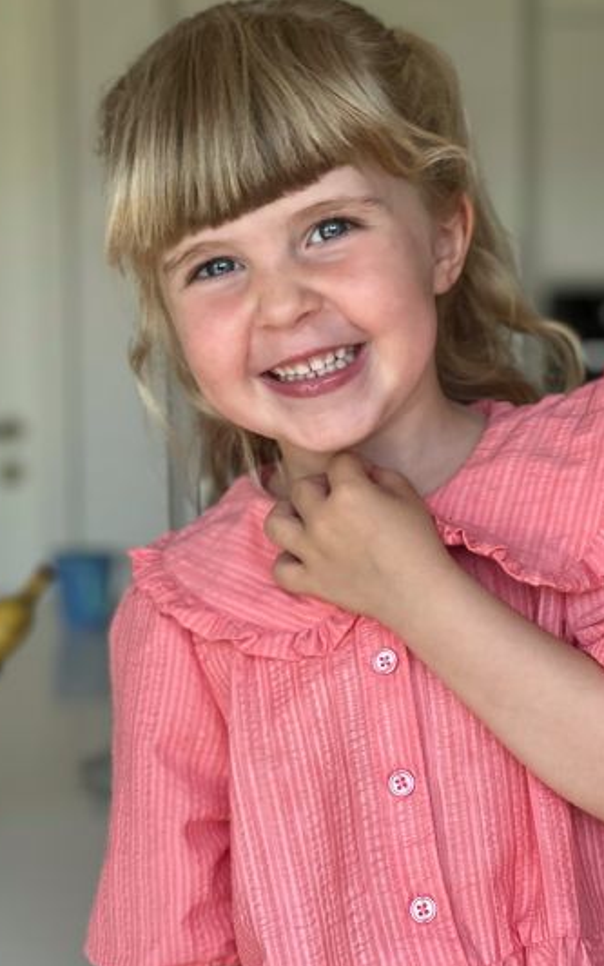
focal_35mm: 92
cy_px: 479
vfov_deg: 22.5
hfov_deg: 14.2
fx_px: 2420
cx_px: 381
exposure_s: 1/121
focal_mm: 9
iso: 100
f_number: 2.8
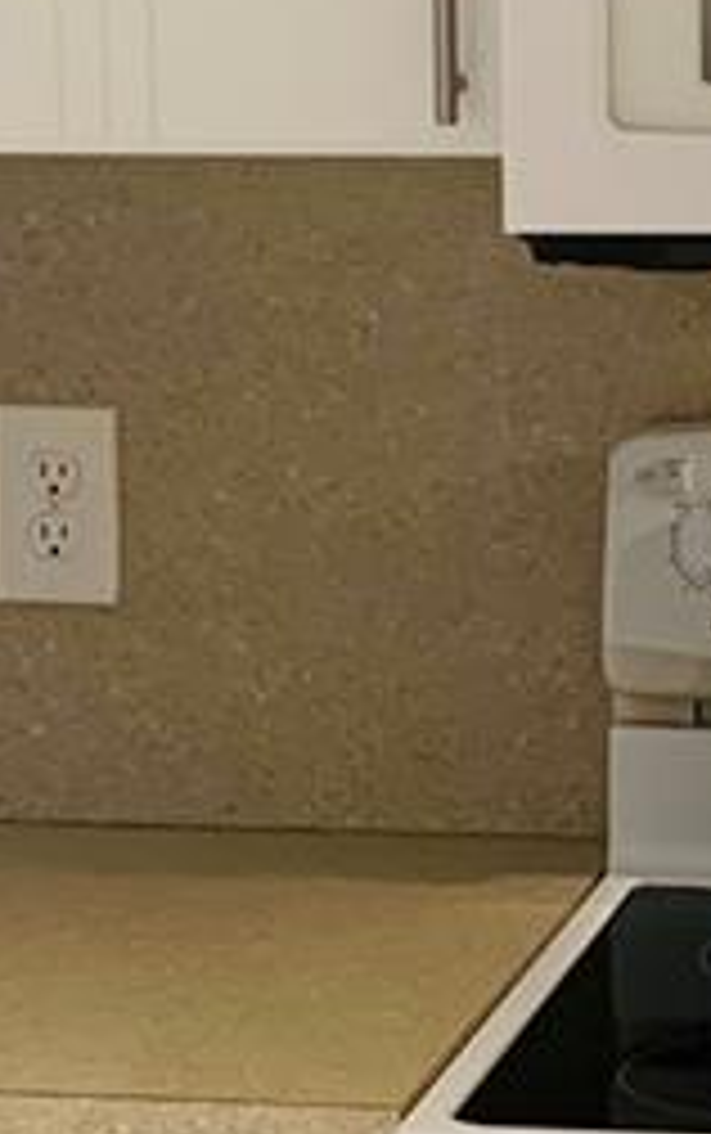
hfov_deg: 10.0
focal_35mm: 131
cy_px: 765
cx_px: 572
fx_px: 4052
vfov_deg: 15.9
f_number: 1.8
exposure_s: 1/60
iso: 100
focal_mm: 4.25
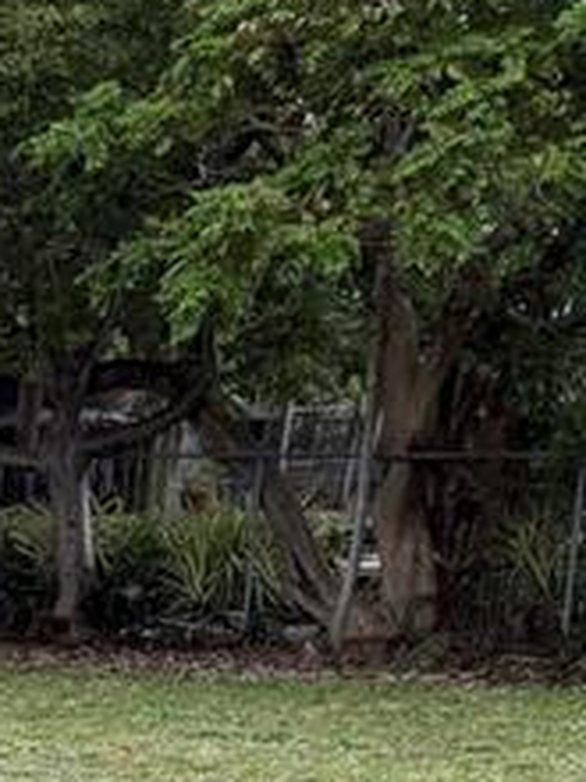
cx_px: -998
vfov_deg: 14.0
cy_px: 1226
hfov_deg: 9.5
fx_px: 2957
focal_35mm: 131
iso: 100
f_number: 1.78
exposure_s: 1/813
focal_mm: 6.76
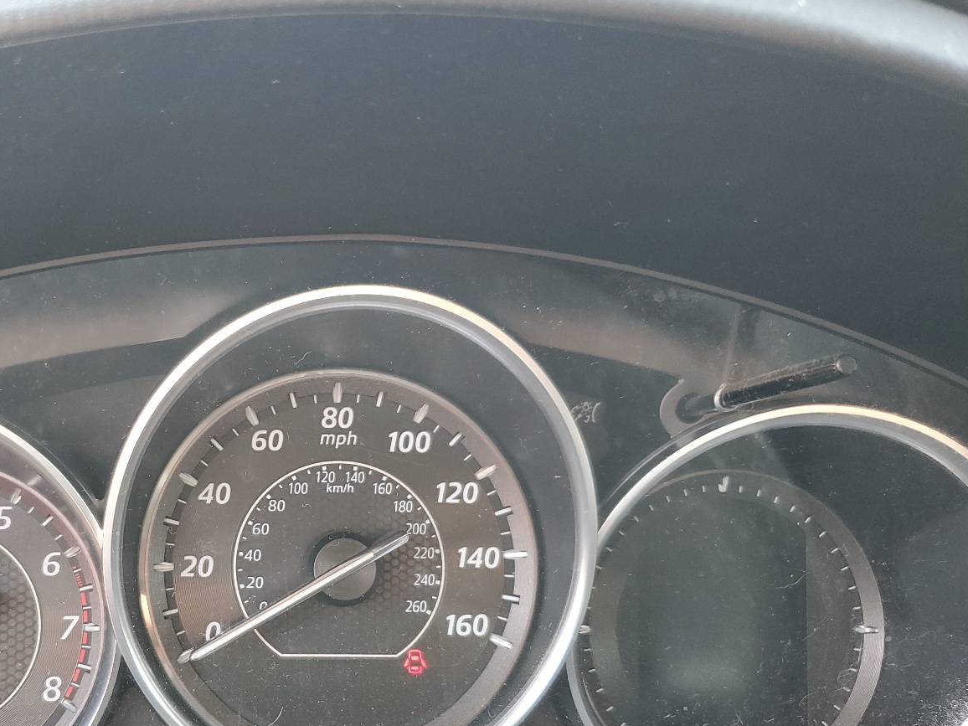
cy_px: 487
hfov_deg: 50.2
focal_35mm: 36
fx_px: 1007
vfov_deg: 39.2
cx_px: 306
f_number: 1.5
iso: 93
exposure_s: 1/120
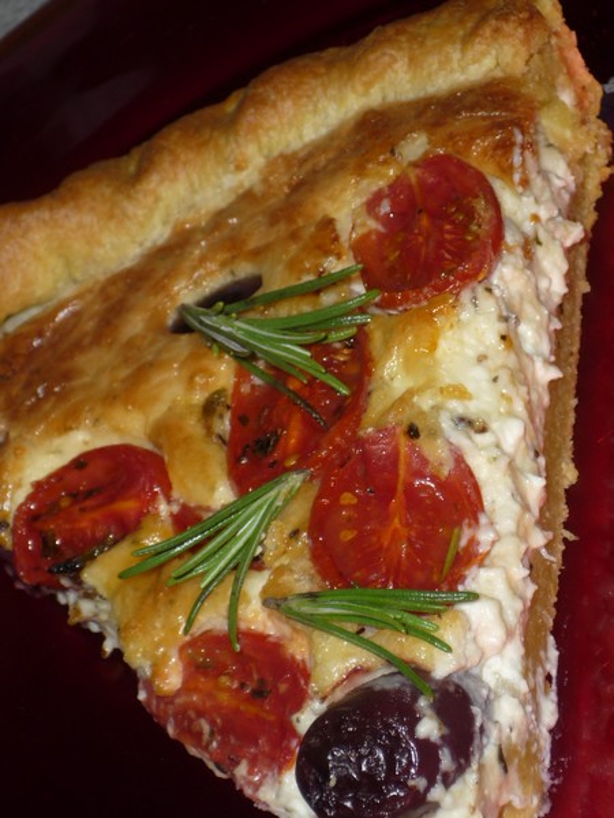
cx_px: 307
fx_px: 3784
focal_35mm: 160
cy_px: 409
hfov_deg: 9.3
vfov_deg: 12.3
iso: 100
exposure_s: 1/60
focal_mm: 19.9
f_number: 5.8
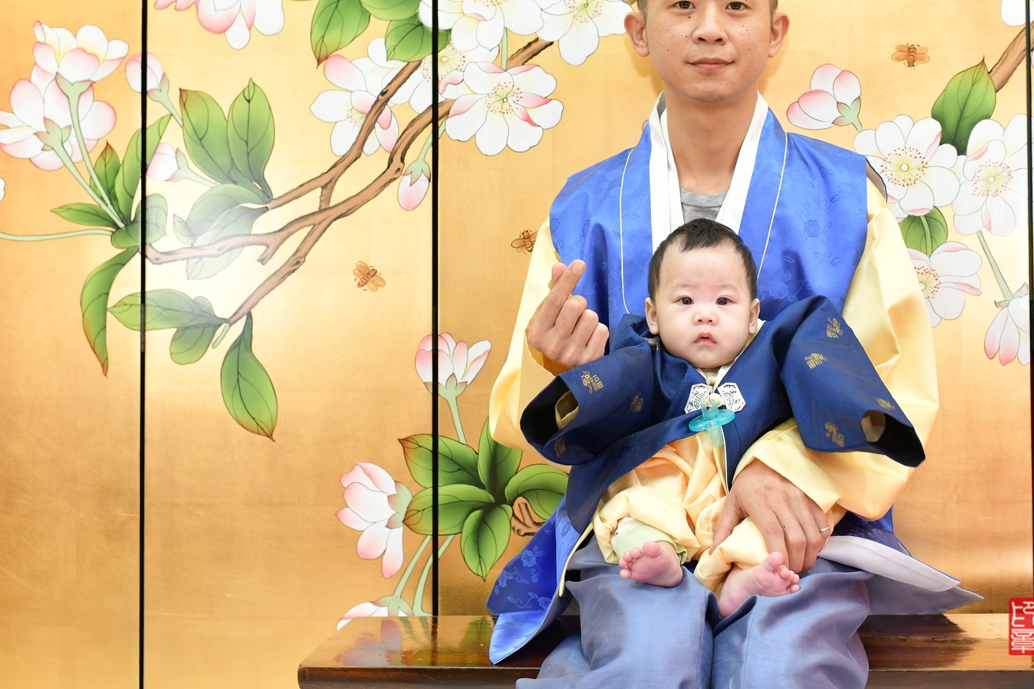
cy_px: 224
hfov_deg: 39.7
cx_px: 713
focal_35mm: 49
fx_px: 1407
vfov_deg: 27.3
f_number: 4.5
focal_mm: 35
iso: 800
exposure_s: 1/200
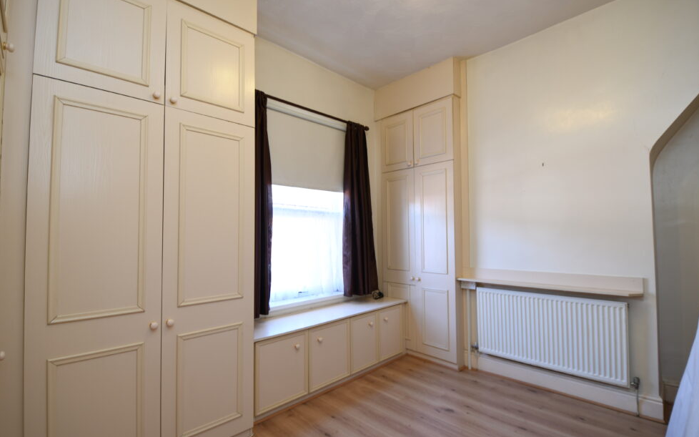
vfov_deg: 71.2
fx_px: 305
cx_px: 354
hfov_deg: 97.8
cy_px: 214
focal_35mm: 16
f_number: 3.5
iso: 100
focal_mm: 10
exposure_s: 1/13
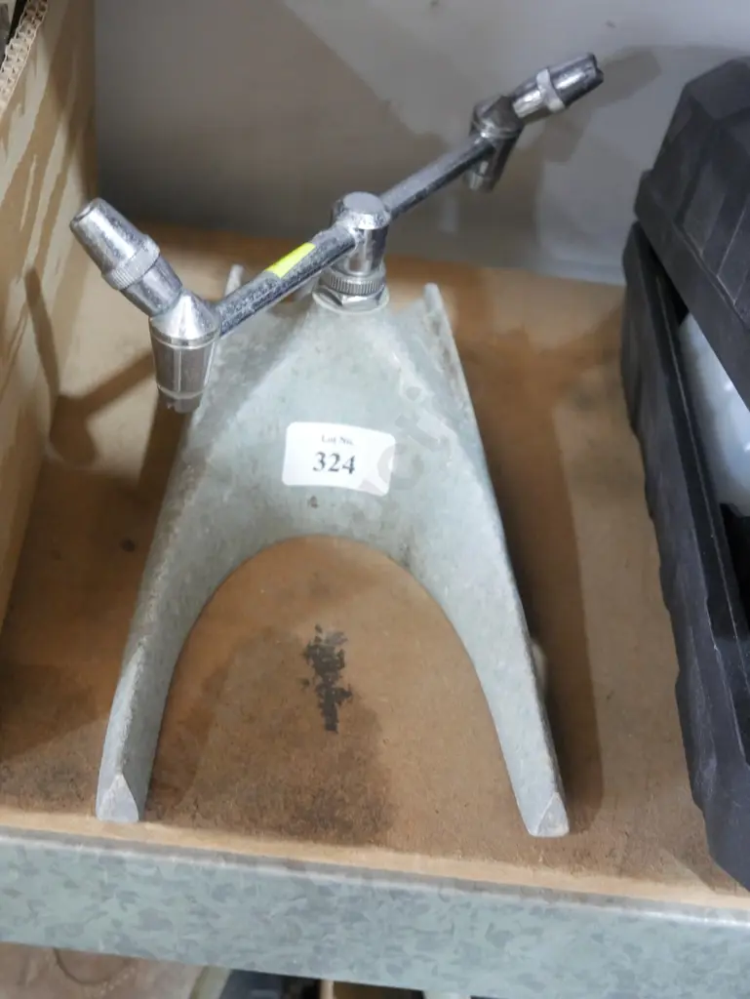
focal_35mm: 46
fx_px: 1328
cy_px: 500
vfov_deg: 41.2
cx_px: 375
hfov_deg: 31.5
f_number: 5.1
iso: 3200
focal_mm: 23
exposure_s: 1/60
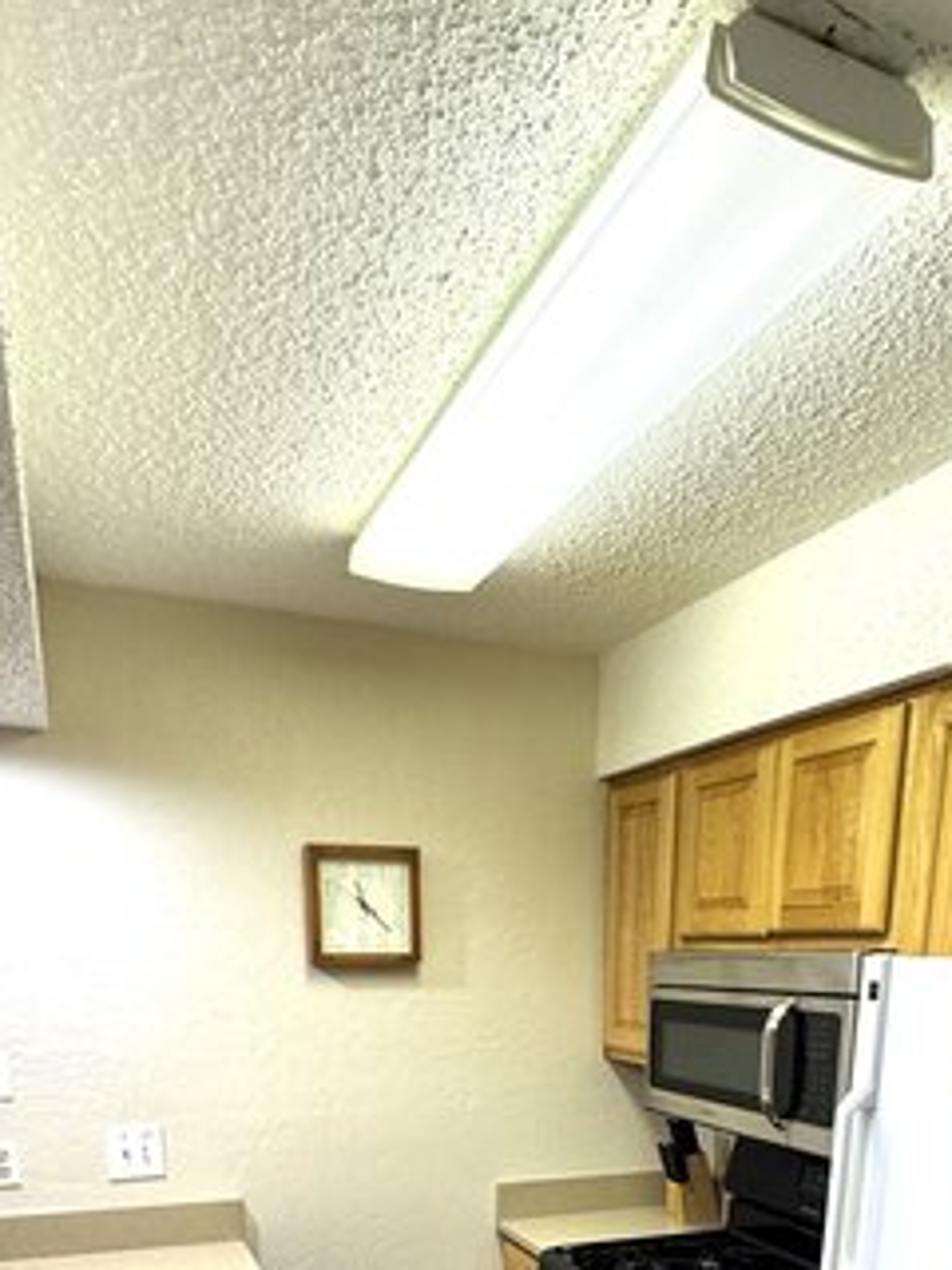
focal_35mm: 28
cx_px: 504
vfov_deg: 53.9
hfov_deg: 49.7
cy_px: 1183
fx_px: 1027
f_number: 2.2
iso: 250
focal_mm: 2.22
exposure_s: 1/120
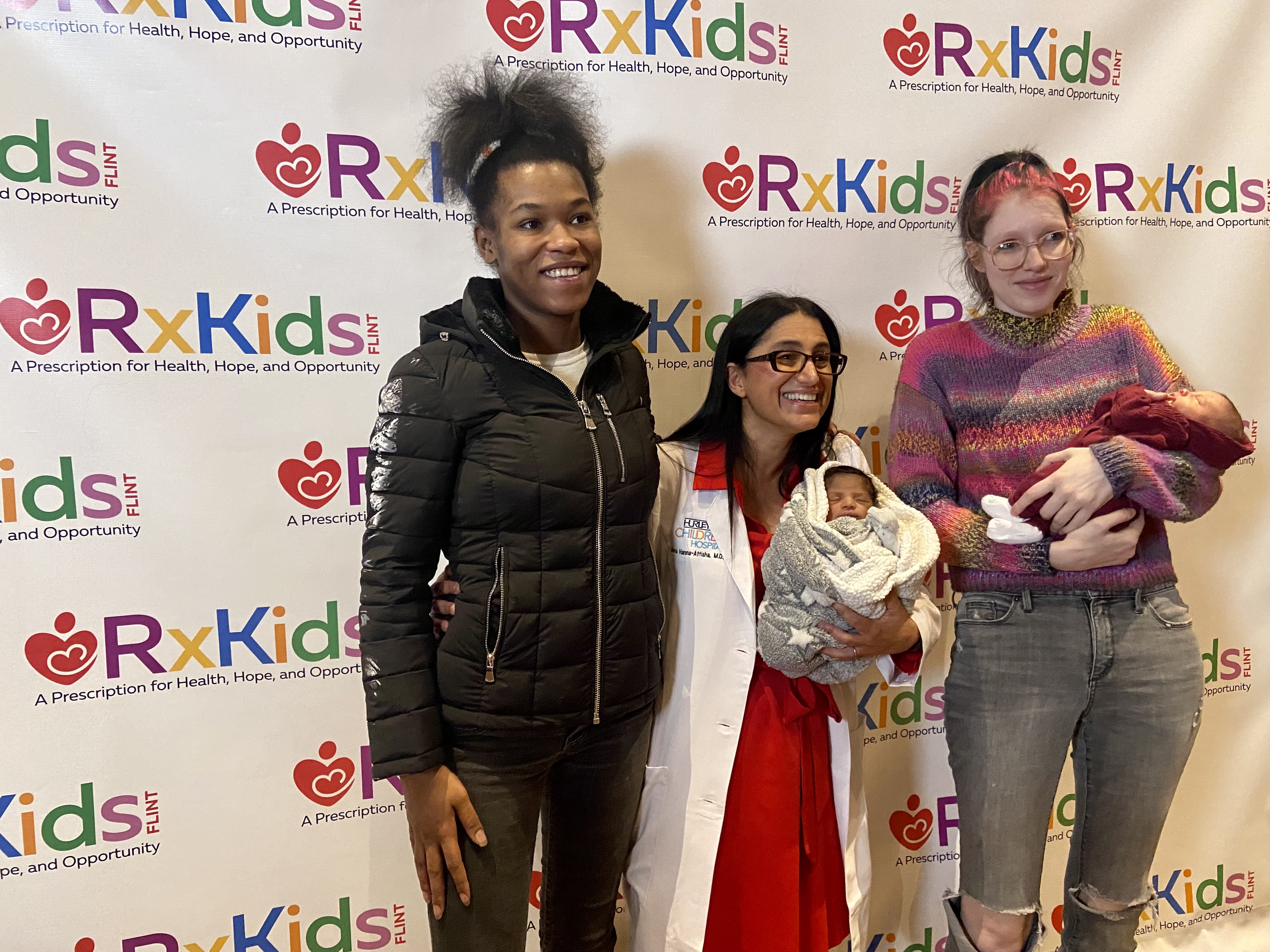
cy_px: 476
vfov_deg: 53.1
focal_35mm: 26
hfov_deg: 67.3
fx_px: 954
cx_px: 635
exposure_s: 1/40
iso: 500
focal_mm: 4.25
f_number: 1.8
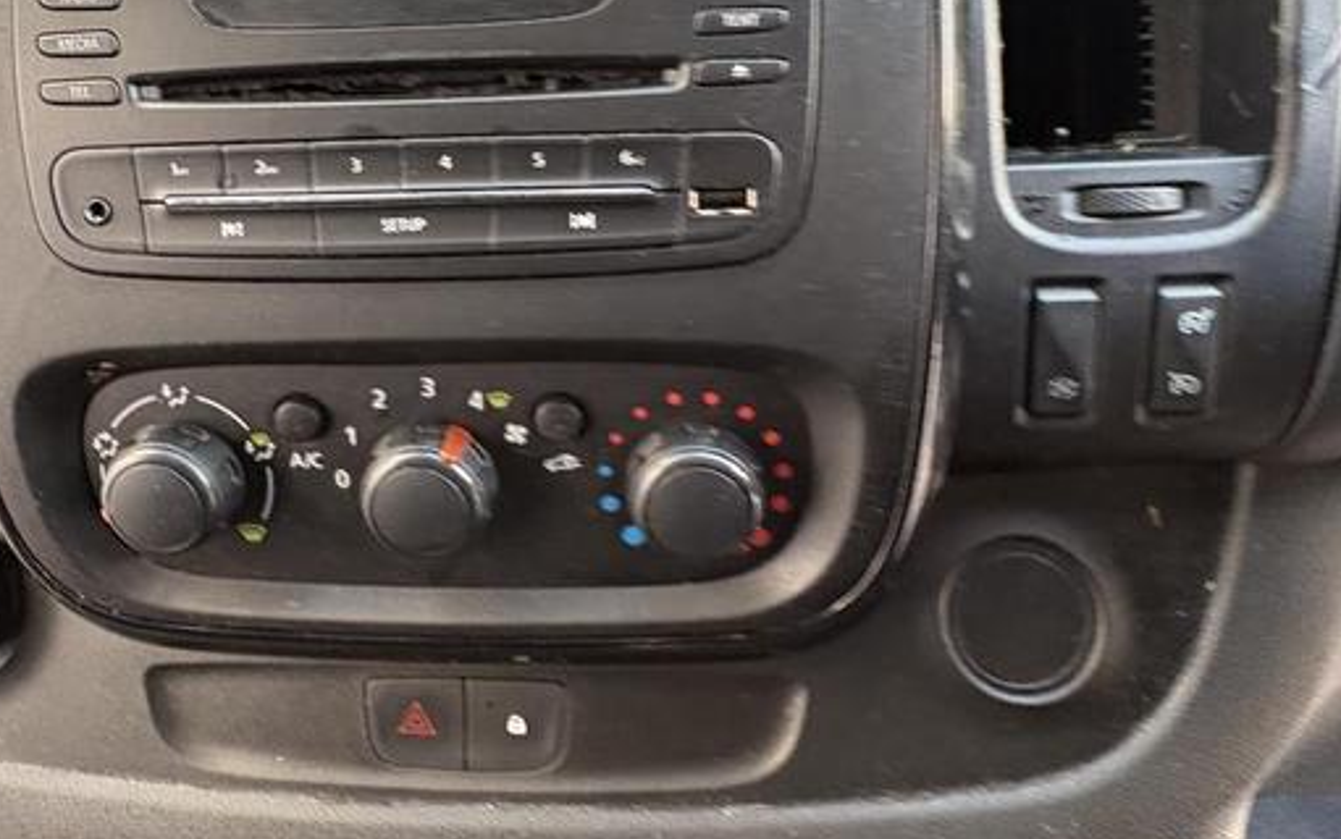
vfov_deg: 45.7
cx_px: 588
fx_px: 951
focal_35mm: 26
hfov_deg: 70.1
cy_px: 194
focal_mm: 2.22
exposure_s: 1/60
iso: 500
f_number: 2.2
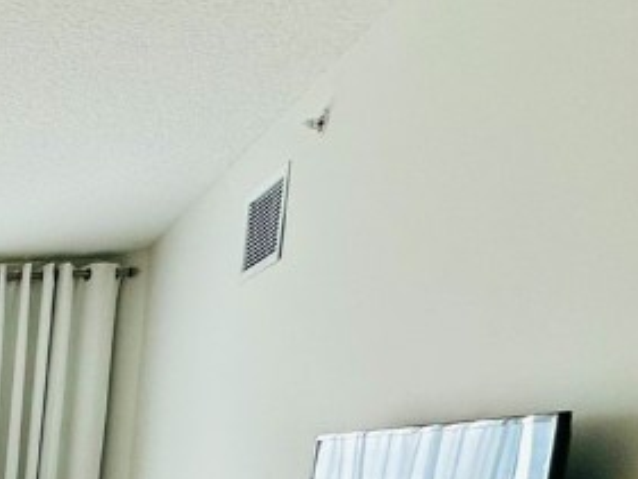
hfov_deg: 23.7
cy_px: 599
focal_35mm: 51
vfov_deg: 25.2
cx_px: -447
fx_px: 940
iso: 64
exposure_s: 1/120
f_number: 2.2
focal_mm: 2.22
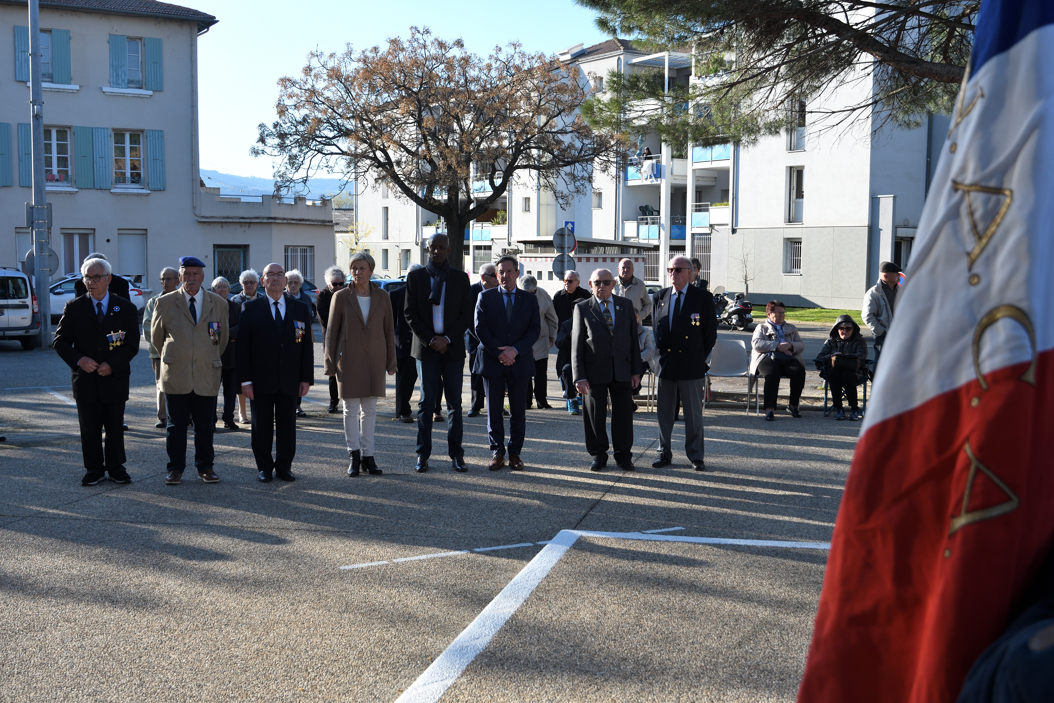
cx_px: 527
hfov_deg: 49.6
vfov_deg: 34.2
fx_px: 1142
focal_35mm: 39
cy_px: 352
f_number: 5.6
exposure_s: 1/250
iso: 140
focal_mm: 26
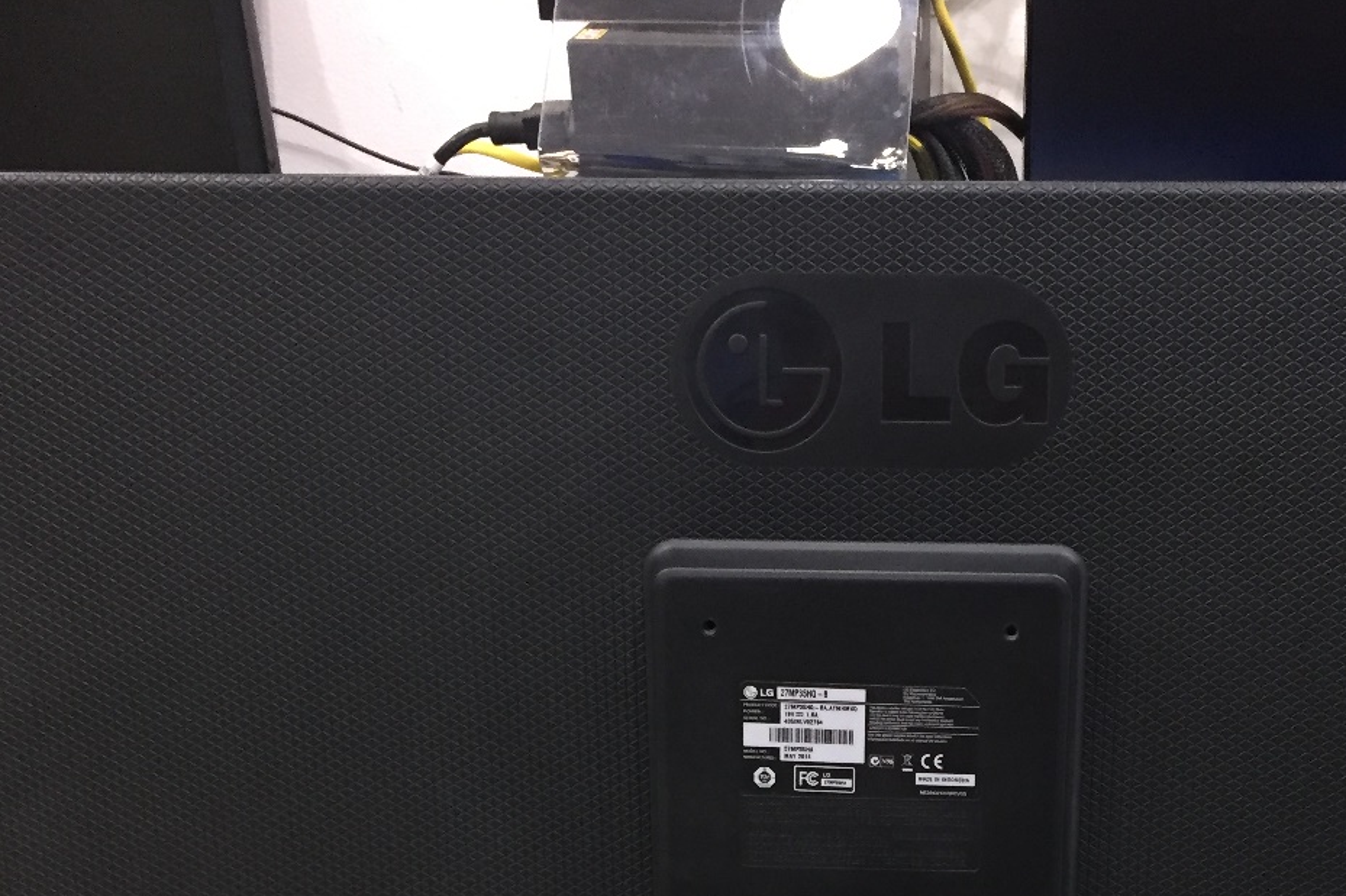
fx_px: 1981
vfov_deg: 24.4
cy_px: 877
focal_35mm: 53
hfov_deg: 37.2
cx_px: 881
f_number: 2.2
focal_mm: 4.15
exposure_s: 1/33
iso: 200
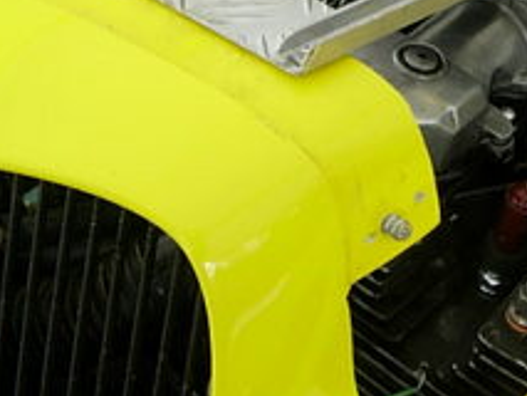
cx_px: 453
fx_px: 1737
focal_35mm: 114
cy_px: 25
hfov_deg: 17.1
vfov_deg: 12.9
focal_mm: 7.8
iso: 64
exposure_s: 1/157
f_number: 2.8
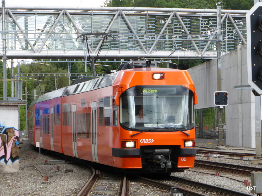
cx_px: 131
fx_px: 1211
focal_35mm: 160
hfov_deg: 12.3
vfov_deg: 9.3
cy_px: 98
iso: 200
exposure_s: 1/160
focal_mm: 25.9
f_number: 5.4
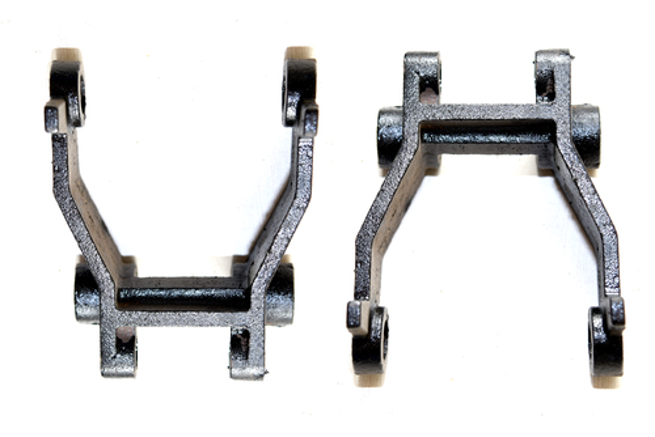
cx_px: 328
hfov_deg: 34.5
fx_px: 1056
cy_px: 218
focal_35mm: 58
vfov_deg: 23.4
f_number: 4
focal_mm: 58
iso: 400
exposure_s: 1/125
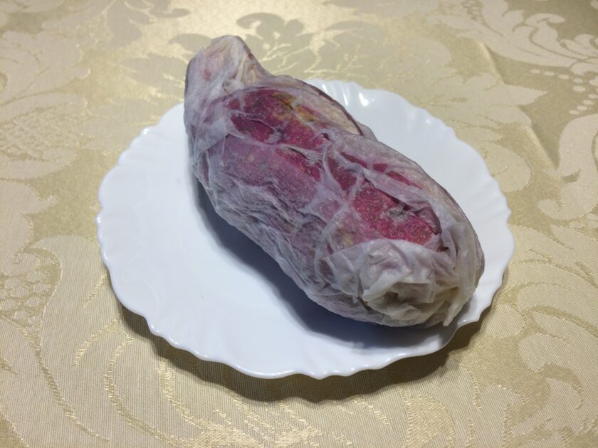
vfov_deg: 48.2
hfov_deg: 61.7
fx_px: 501
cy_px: 224
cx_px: 299
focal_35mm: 29
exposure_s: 1/60
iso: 40
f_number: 2.2
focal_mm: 4.15
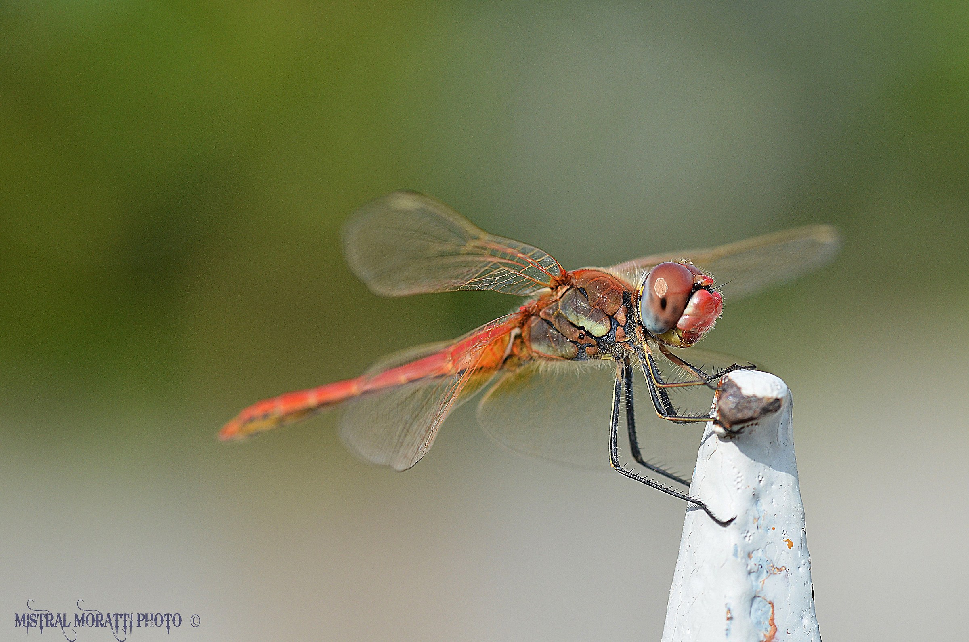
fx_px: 4230
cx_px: 484
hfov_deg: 13.1
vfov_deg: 8.7
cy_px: 321
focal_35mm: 158
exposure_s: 1/1250
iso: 500
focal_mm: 105
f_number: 8
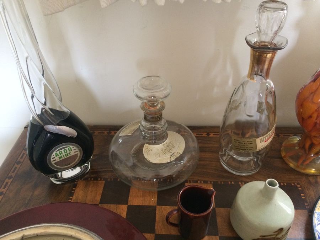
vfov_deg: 46.8
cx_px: 160
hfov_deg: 60.0
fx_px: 277
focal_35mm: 30
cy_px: 120
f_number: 2.2
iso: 200
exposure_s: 1/30
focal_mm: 4.12
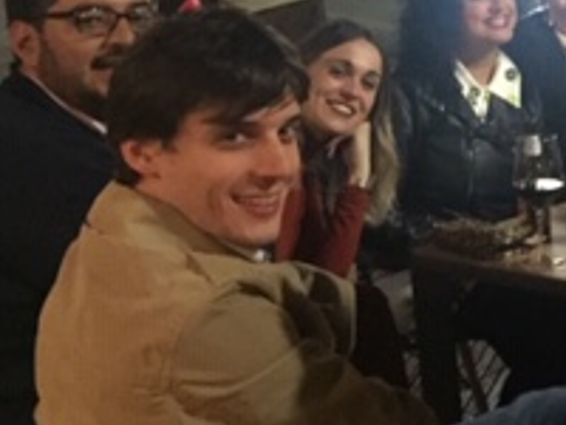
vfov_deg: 15.5
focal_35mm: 93
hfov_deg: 18.7
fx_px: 1521
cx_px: 841
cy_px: -48
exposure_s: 1/17
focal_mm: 4.15
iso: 400
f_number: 2.2
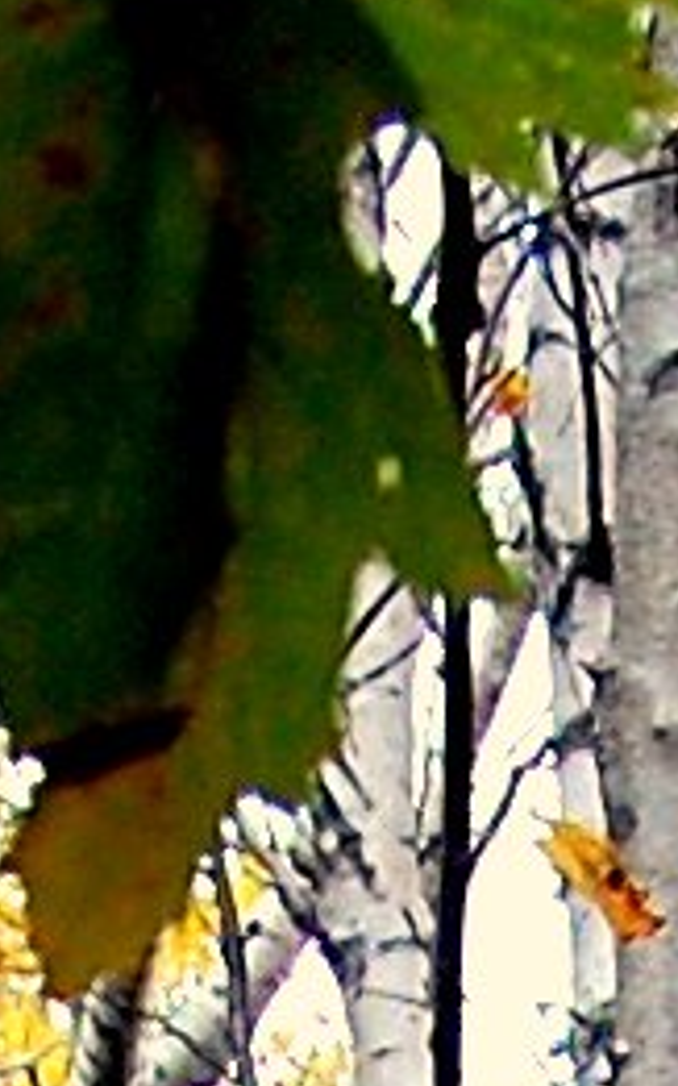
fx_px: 14554
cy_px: 3899
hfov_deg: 2.7
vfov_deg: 4.1
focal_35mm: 492
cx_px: 953
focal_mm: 28
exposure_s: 1/80
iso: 400
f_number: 8
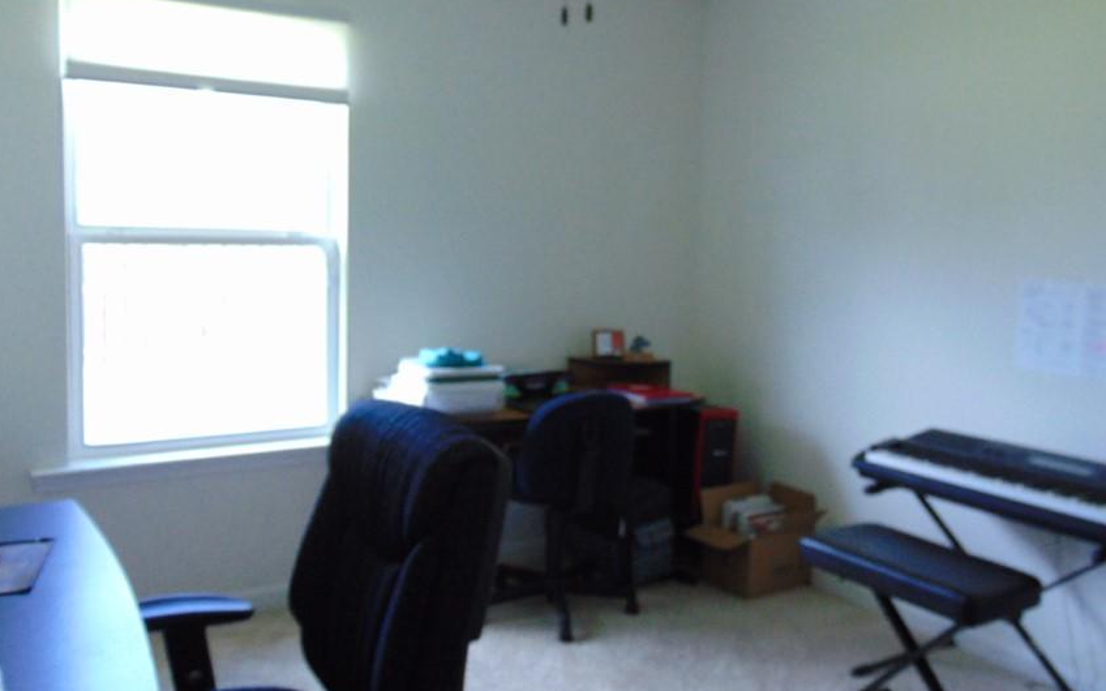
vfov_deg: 39.4
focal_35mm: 32
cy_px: 305
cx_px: 648
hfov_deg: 59.3
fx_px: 965
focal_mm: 4.5
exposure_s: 1/60
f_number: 3
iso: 250
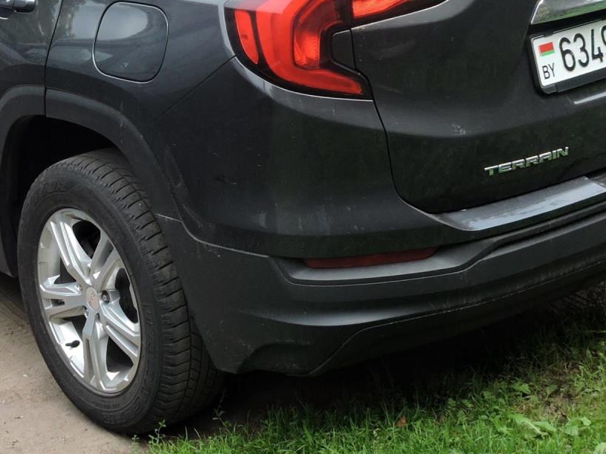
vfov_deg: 17.6
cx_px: 123
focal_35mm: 81
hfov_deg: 23.8
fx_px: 1418
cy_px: -45
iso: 100
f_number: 3.6
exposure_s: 1/200
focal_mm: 5.9
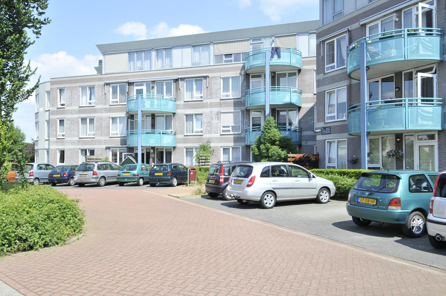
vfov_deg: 43.5
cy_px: 148
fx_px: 371
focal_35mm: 30
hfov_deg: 62.0
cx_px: 223
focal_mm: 20
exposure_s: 1/250
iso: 200
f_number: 9
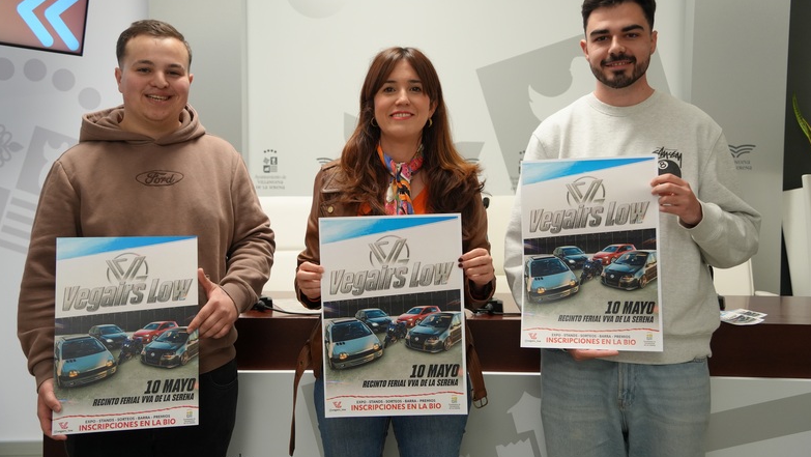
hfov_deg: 44.6
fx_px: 990
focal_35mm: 46
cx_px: 403
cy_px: 217
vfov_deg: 26.0
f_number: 4
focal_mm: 43
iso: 1250
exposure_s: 1/160
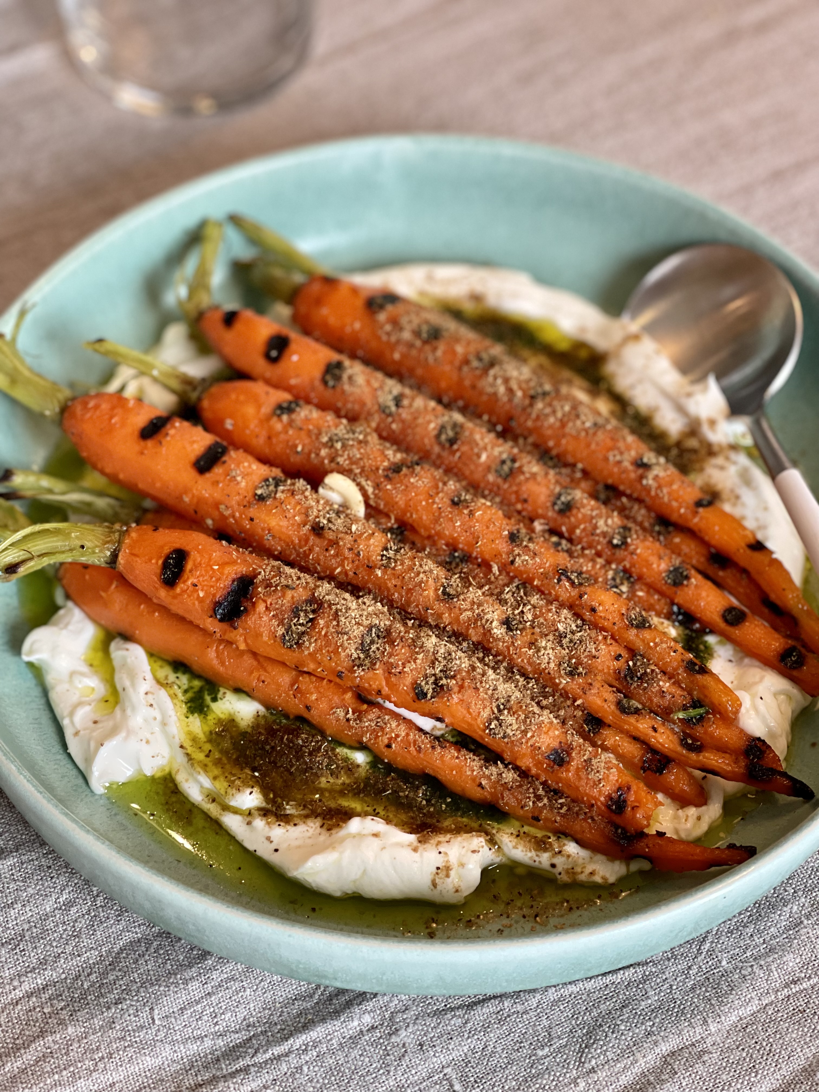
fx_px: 2019
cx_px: 410
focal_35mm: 64
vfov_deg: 30.3
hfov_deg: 22.9
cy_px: 546
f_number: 2.2
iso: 160
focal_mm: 7.5
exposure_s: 1/60
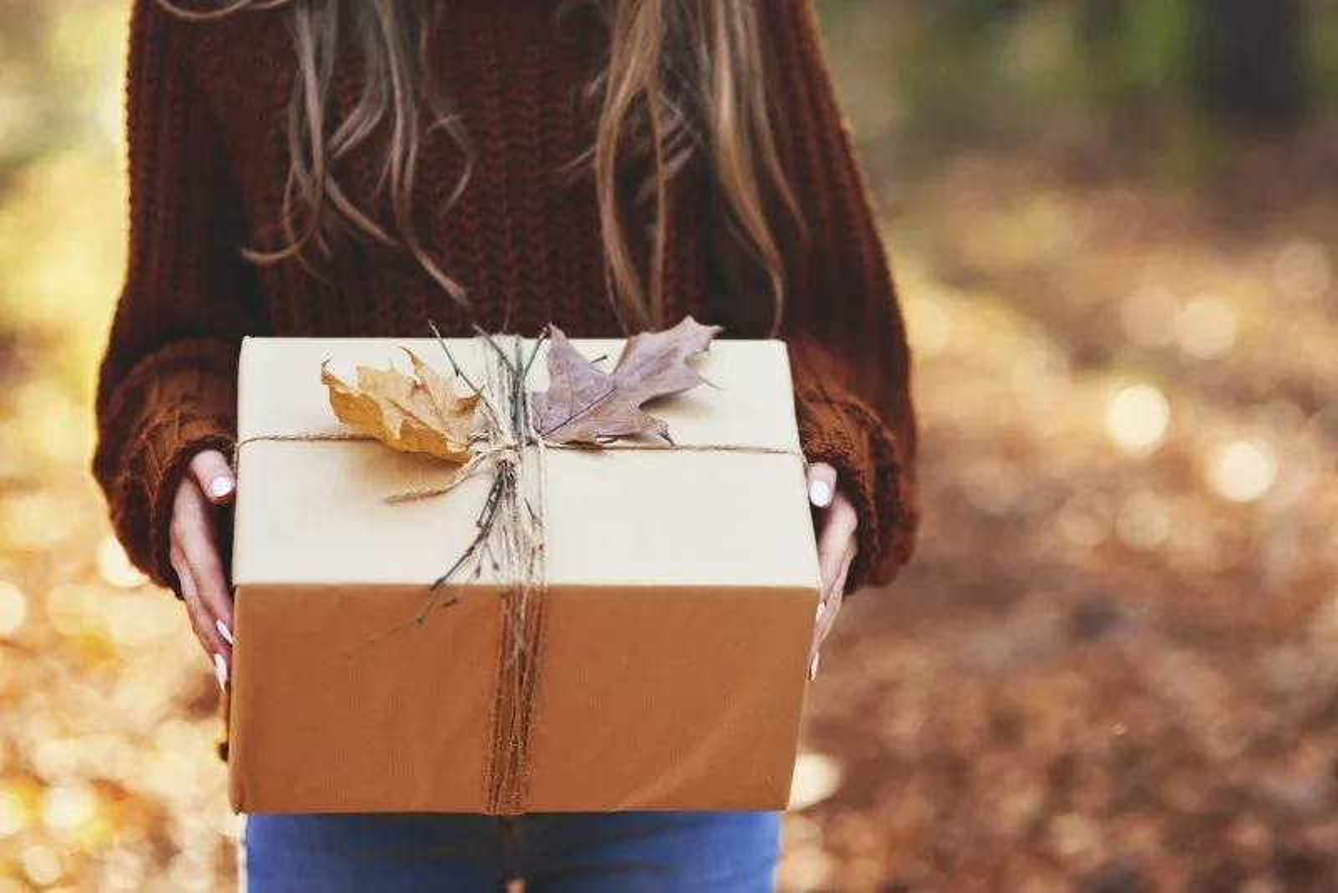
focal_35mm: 85
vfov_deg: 16.1
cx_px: 669
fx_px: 3160
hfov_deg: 23.9
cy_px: 446
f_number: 2.2
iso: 100
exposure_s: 1/200
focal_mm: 85
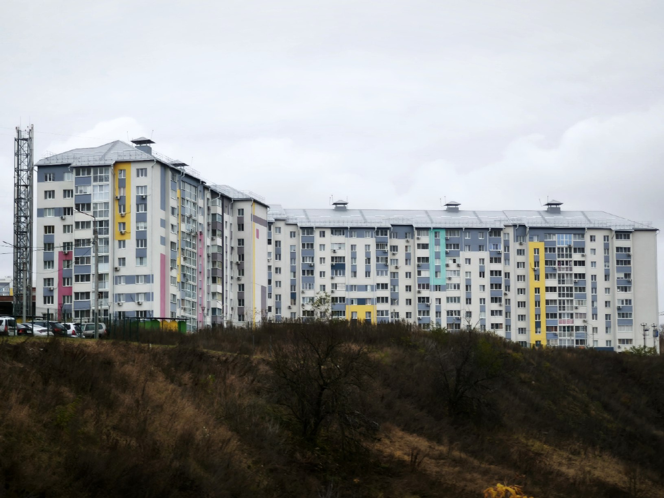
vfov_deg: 14.8
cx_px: 332
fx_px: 1918
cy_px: 249
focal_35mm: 100
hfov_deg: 19.6
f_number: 1.9
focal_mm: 7.1
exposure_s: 1/110
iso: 50
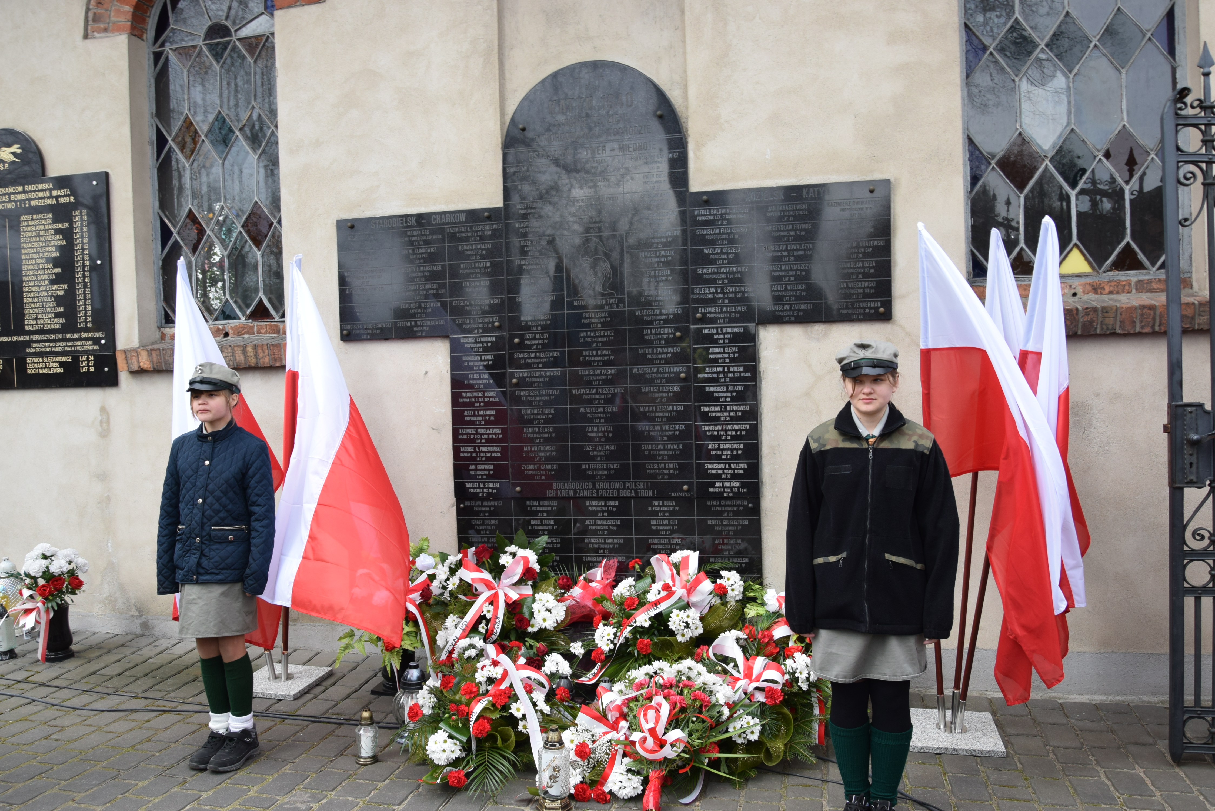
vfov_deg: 48.0
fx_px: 911
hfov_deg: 67.4
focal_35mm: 27
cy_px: 406
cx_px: 608
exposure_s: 1/250
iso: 320
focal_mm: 18
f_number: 8
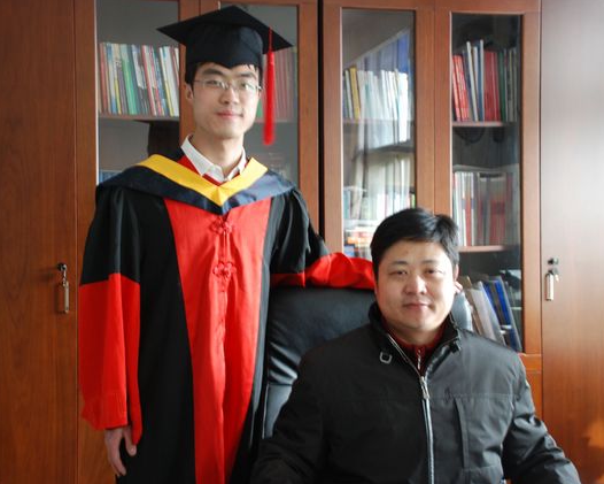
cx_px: 287
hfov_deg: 38.8
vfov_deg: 31.5
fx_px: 858
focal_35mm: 48
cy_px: 243
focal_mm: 28
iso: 320
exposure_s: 1/6
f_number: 4
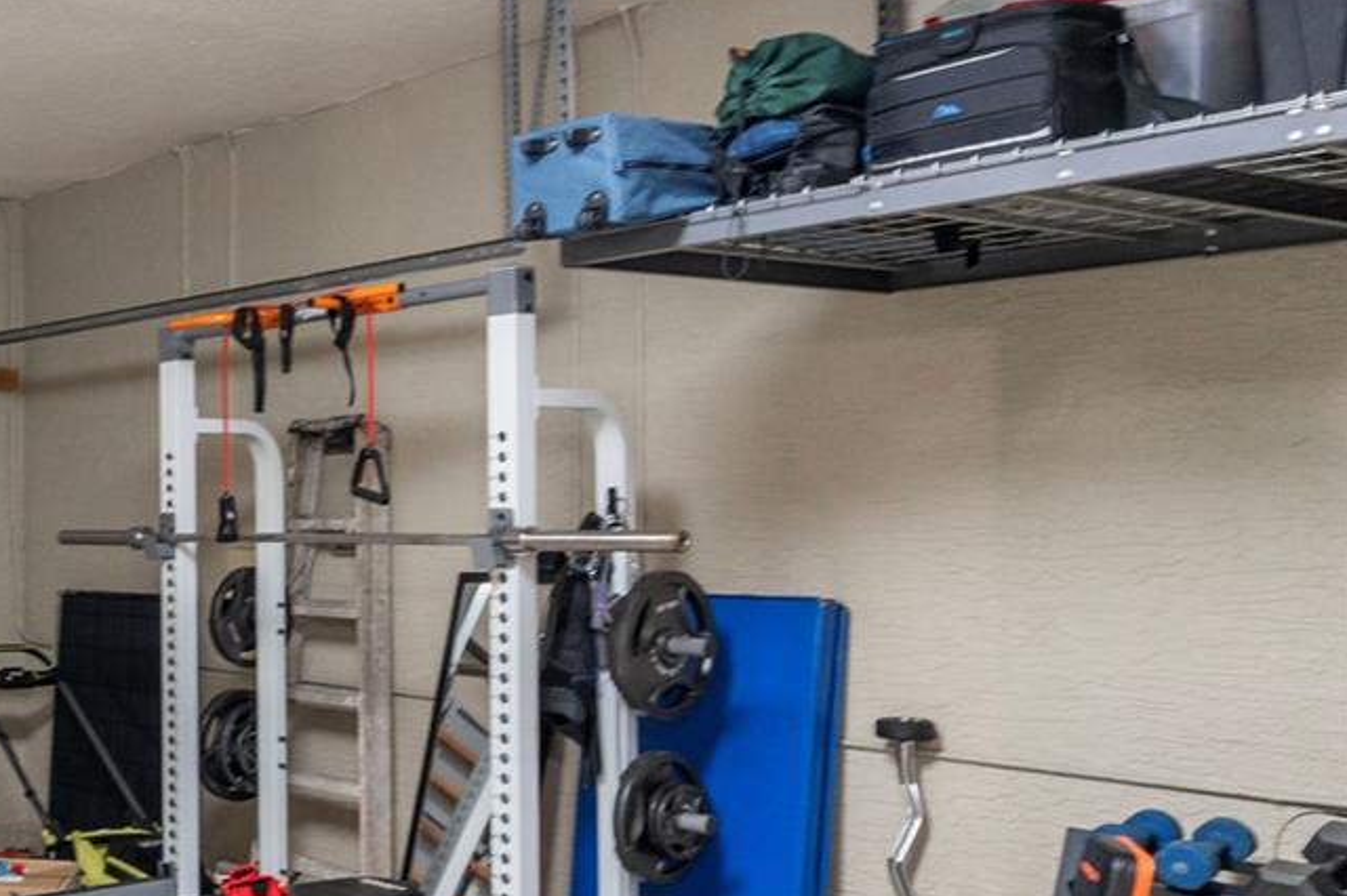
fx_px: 1543
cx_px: -328
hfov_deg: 35.3
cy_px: 526
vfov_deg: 32.3
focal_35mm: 41
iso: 320
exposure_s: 1
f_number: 7.1
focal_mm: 11
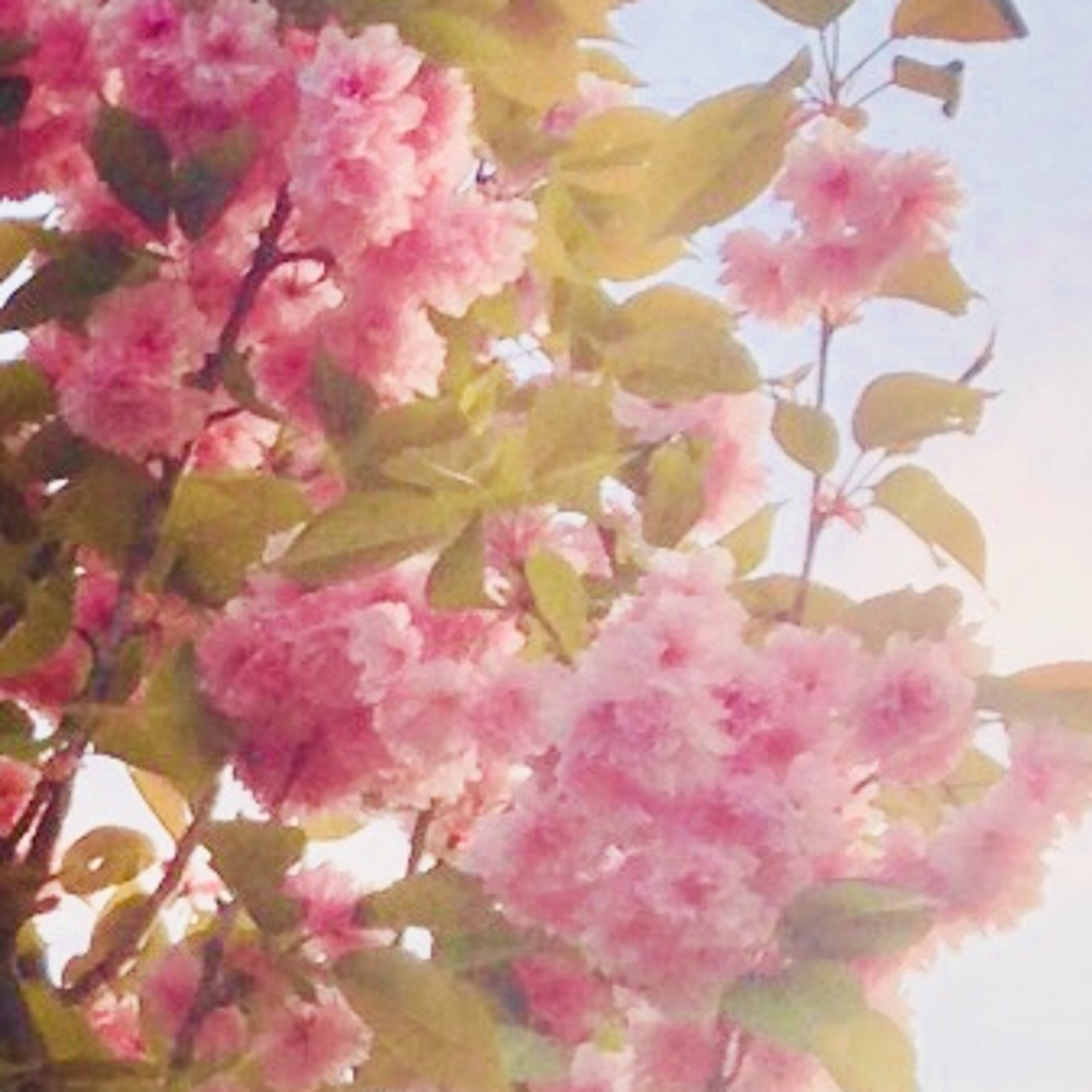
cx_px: -1332
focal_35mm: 177
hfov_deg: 9.1
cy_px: 1581
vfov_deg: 9.6
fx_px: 6317
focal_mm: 4.12
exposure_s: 1/158
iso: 50
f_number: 2.4
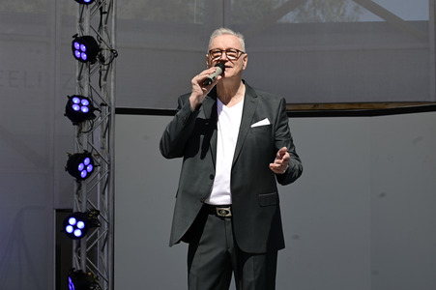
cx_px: 218
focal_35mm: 86
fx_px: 1041
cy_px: 145
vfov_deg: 15.9
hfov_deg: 23.7
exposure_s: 1/200
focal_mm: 86
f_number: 9
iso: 64
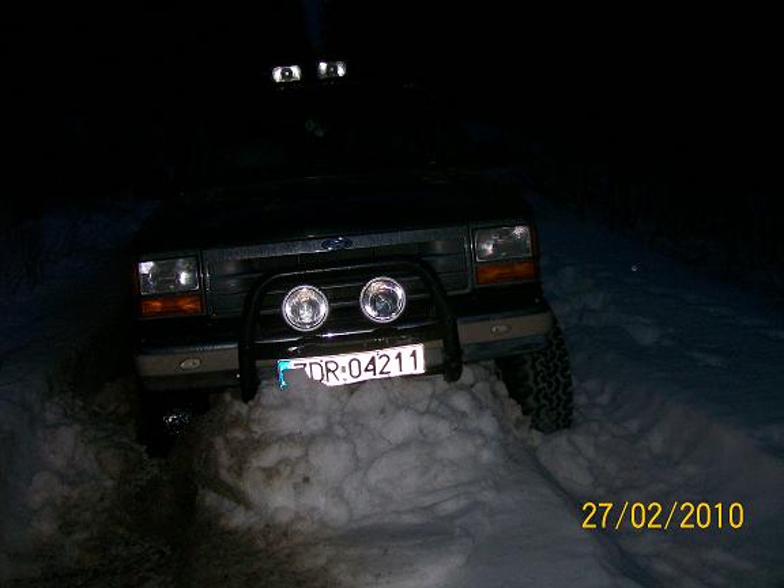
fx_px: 815
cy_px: 294
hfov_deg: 51.4
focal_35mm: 36
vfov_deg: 39.7
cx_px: 392
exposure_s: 1/64
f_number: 2.7
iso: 140
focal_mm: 6
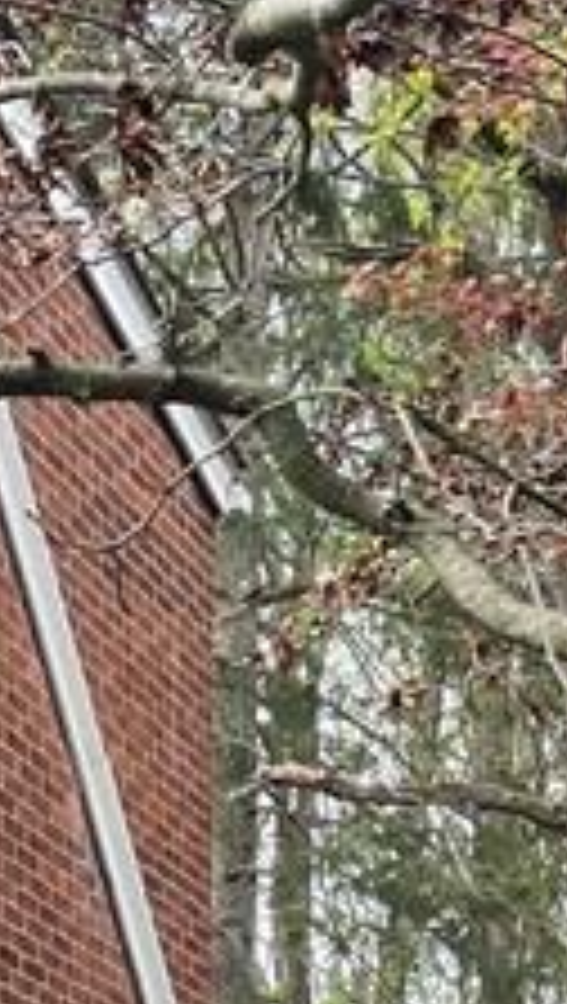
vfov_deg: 16.2
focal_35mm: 125
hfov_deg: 9.4
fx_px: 3330
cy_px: 1328
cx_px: -310
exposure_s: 1/327
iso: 32
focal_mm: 5.1
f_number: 1.6
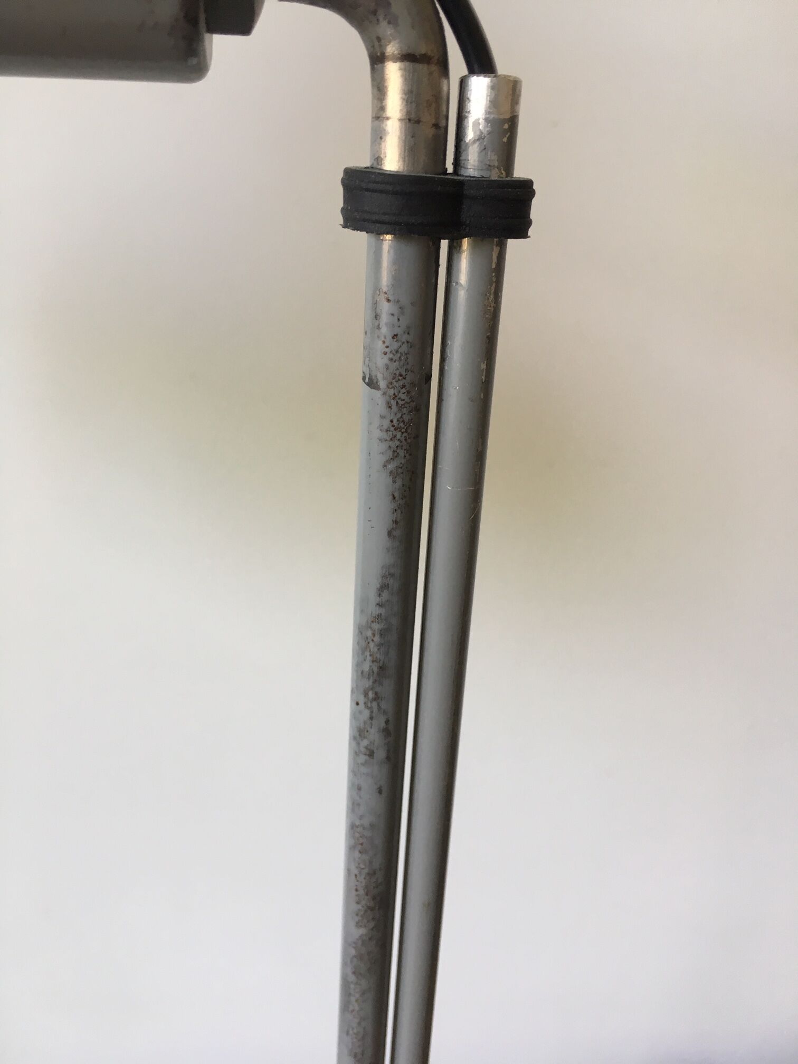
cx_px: 399
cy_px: 532
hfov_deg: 48.2
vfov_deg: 61.7
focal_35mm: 29
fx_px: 891
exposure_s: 1/33
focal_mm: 4.15
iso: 64
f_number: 2.2
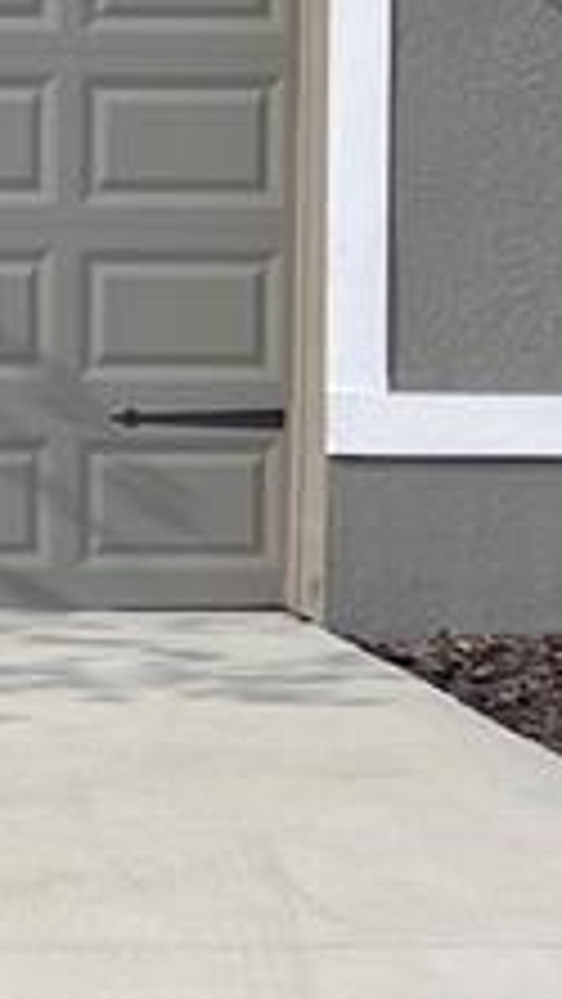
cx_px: -571
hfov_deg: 7.6
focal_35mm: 153
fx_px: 4050
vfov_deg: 14.0
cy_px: 238
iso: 50
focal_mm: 5.7
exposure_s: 1/3460
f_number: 1.5
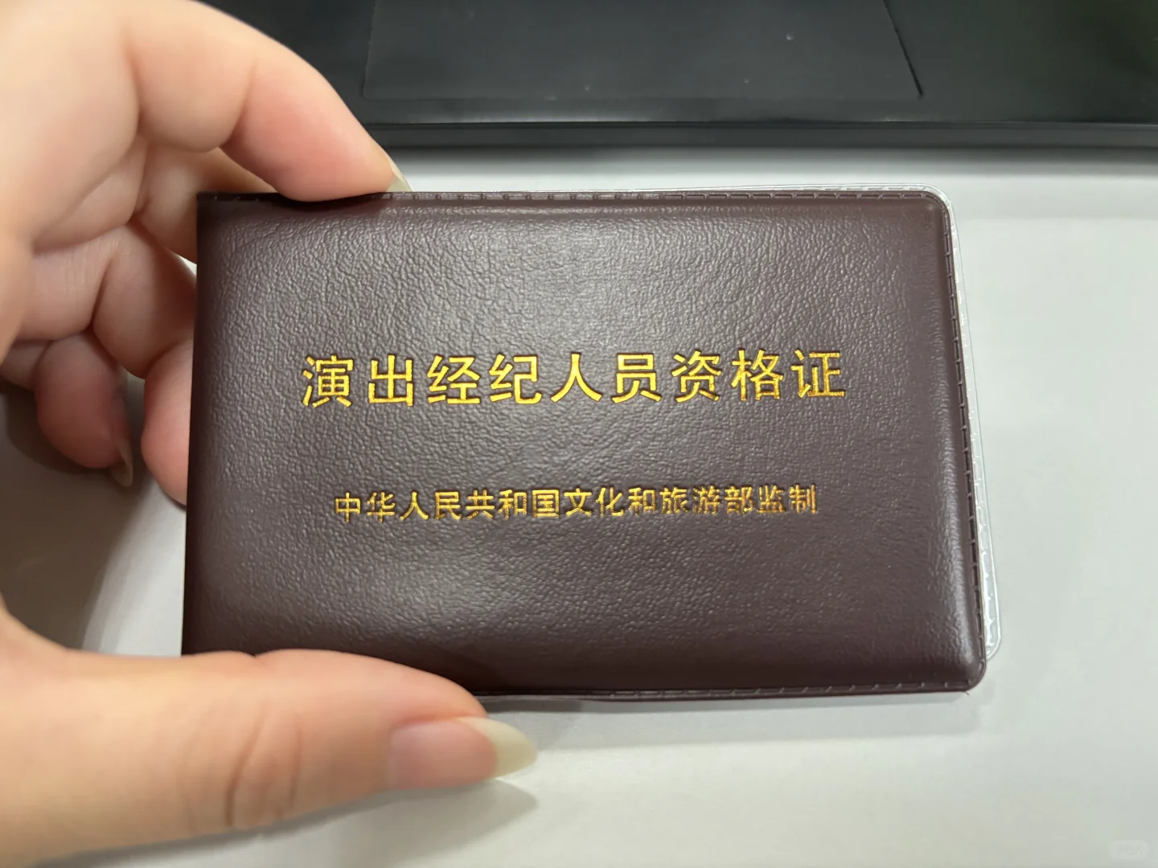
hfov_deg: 67.3
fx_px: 870
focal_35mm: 26
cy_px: 434
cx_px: 579
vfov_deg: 53.1
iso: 400
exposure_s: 1/50
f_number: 1.6
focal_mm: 5.96
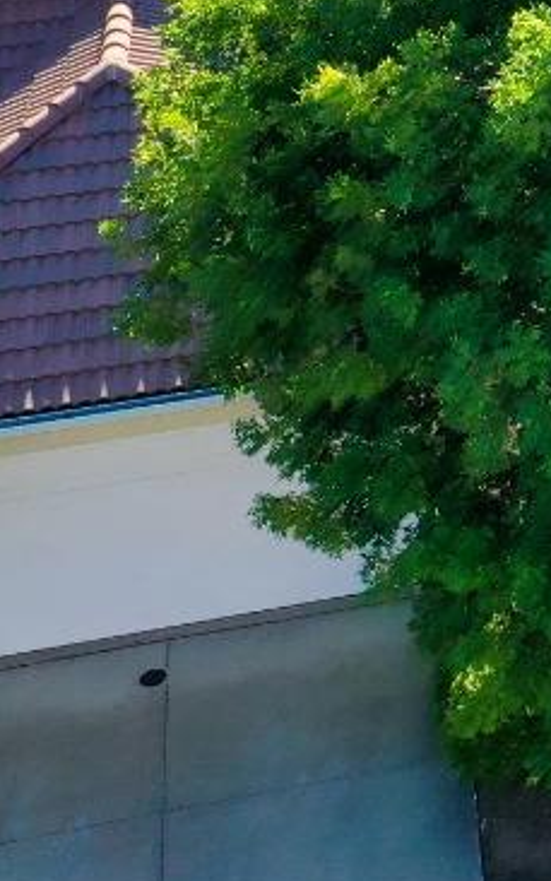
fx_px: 2809
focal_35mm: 117
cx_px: 1379
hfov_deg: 9.7
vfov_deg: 17.3
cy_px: -39
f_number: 4.5
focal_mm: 10.26
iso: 100
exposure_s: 1/200
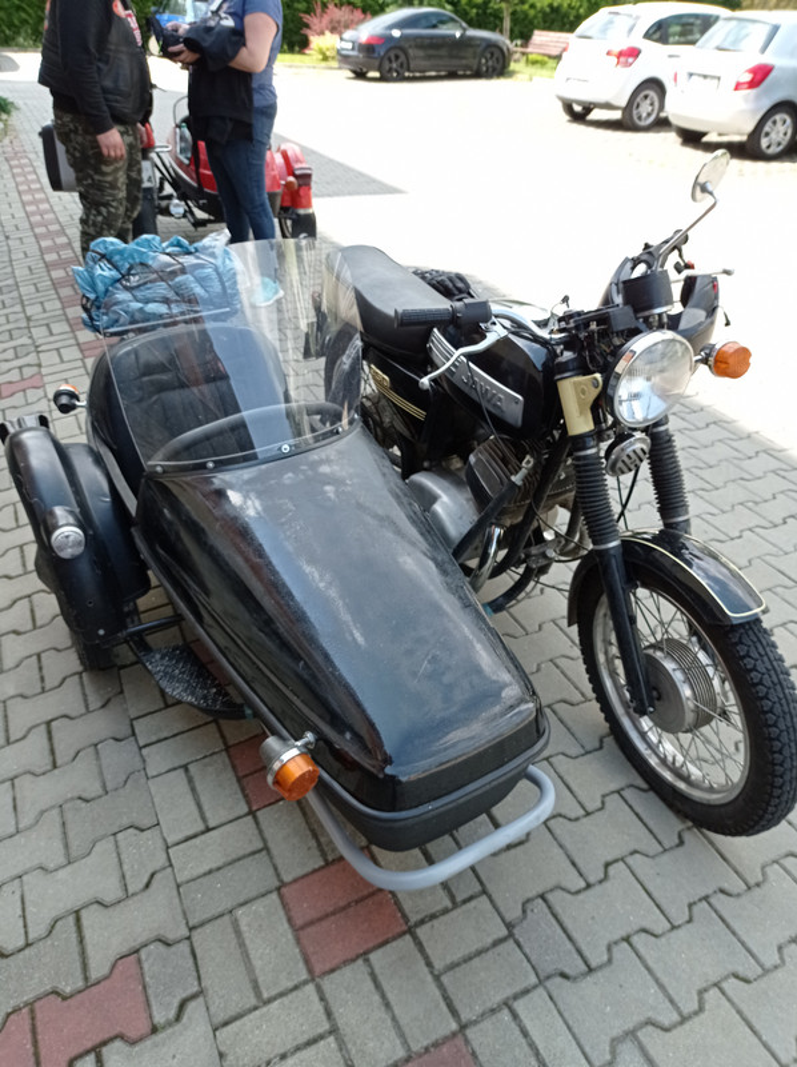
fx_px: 861
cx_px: 398
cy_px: 534
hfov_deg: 49.7
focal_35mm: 28
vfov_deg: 63.5
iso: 103
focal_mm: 4.7
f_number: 1.79
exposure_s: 1/864
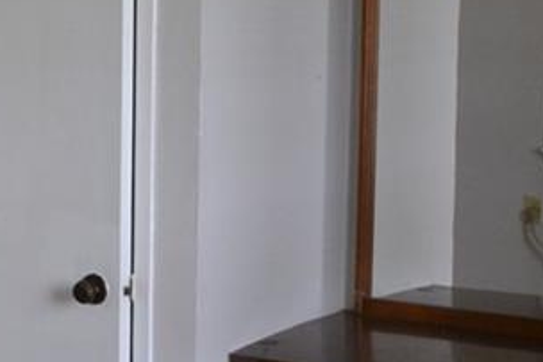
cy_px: 159
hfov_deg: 17.5
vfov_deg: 13.6
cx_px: -336
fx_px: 1524
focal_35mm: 101
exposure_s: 1/60
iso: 1600
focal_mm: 20
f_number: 5.6
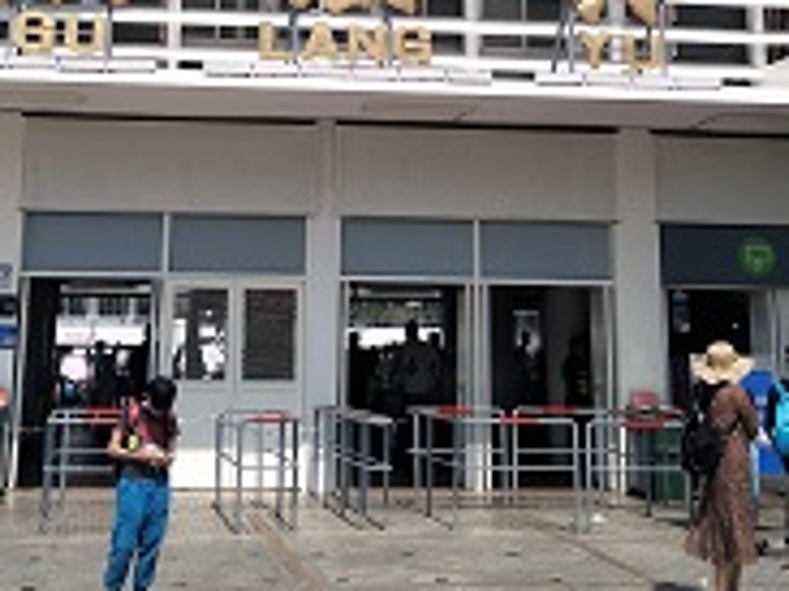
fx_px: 1617
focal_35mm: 71
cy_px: -71
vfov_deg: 19.7
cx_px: 345
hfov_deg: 27.4
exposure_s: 1/2519
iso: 50
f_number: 2
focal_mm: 3.88
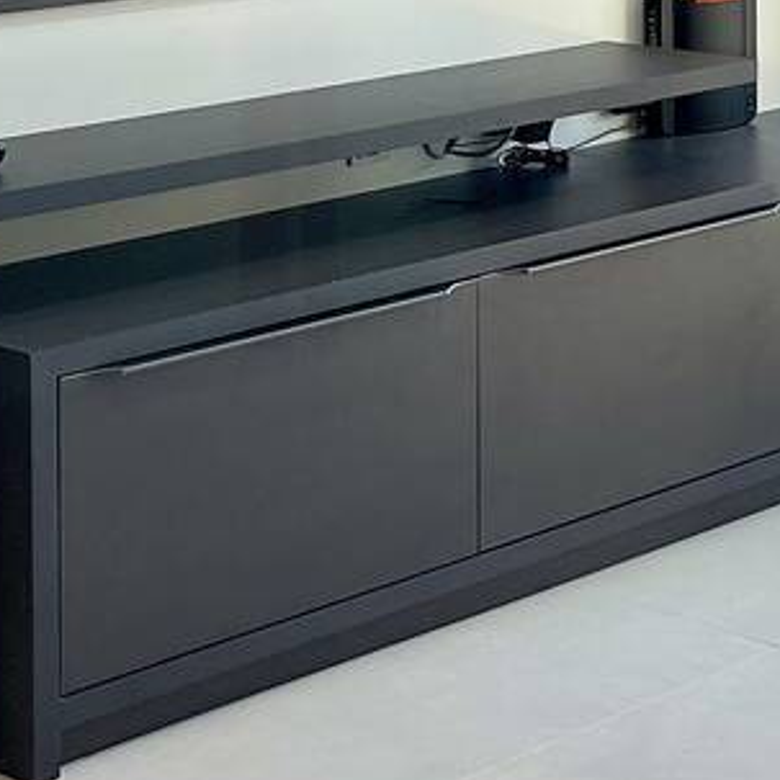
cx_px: 909
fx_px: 2677
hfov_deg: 16.0
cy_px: -304
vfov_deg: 15.6
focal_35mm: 105
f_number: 1.6
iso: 32
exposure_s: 1/387
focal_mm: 5.1
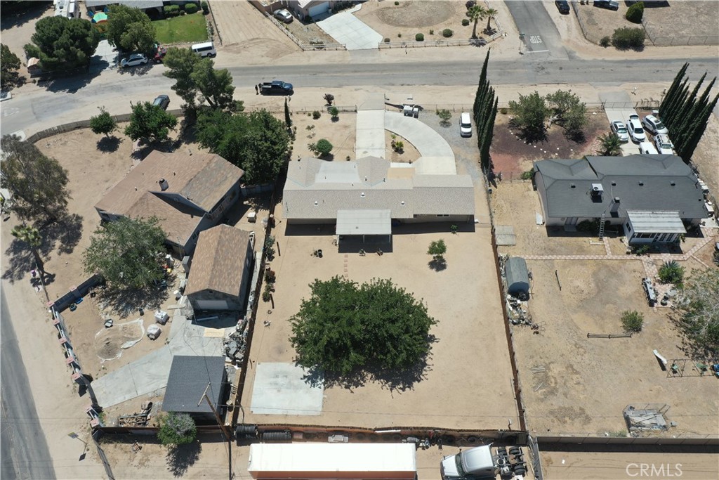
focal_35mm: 28
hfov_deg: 65.5
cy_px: 240
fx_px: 559
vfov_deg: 46.4
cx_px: 360
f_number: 6.3
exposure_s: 1/500
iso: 100
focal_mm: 10.26
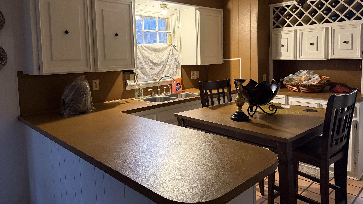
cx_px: 186
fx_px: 260
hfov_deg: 69.9
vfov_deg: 42.5
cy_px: 74
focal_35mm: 27
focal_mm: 6.76
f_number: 1.78
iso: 640
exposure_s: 1/60
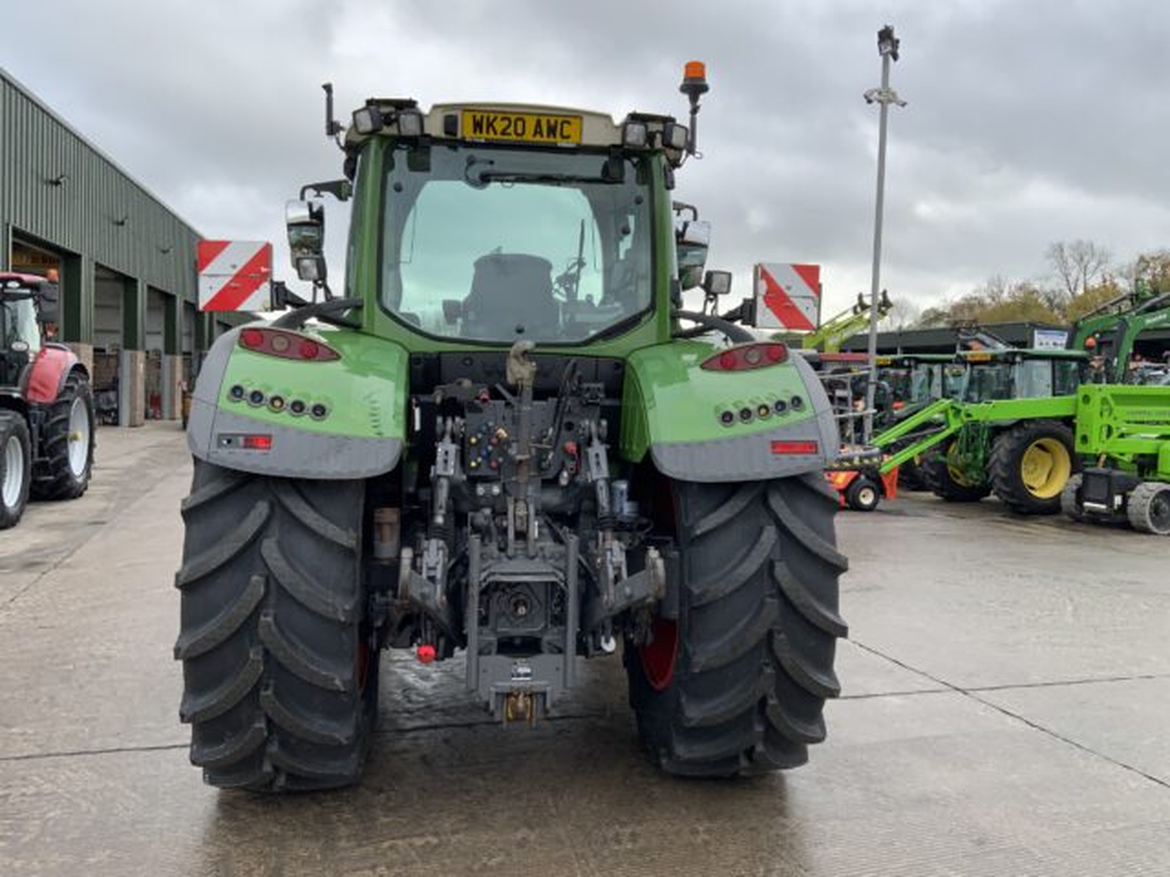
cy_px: 438
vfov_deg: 48.2
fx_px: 980
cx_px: 585
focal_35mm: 29
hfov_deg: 61.7
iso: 16
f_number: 1.8
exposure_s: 1/606
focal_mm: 3
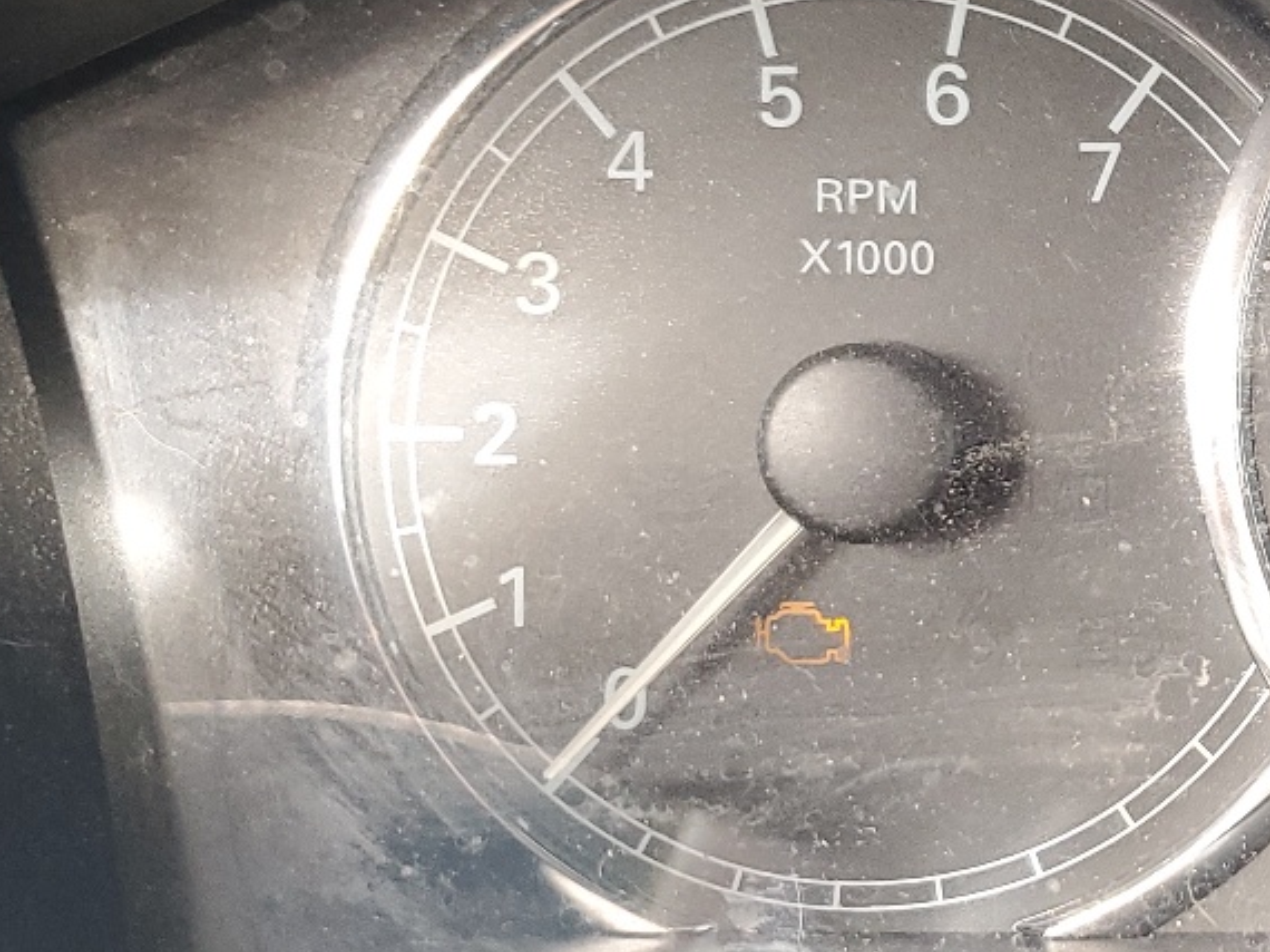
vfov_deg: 20.1
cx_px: 1678
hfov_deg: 23.4
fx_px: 2677
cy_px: 381
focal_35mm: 73
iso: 90
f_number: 1.5
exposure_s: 1/120
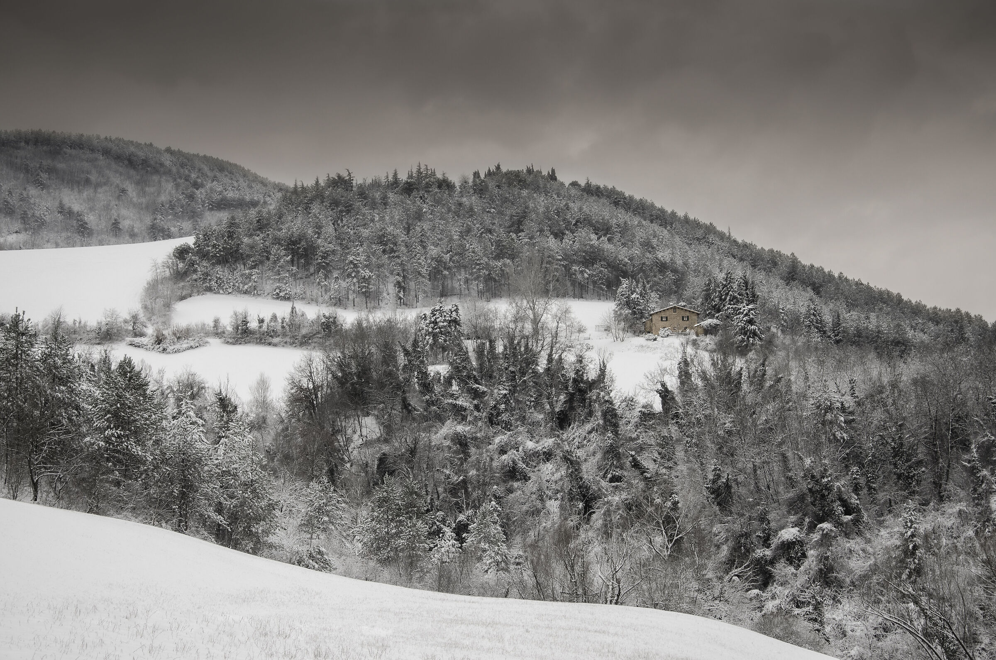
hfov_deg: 33.5
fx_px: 1657
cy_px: 330
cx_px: 498
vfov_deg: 22.5
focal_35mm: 60
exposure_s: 1/400
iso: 100
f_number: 5.6
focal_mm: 40
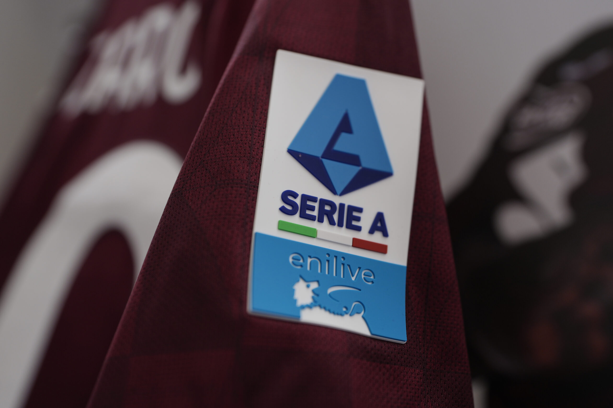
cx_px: 306
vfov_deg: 43.6
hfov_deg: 61.9
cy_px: 204
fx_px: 511
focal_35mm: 30
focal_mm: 30
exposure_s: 1/320
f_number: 2.8
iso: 320
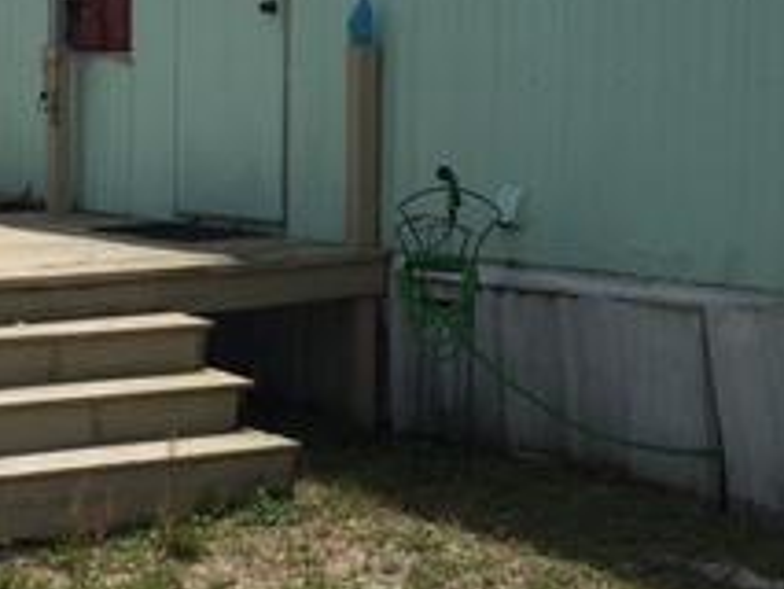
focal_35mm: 87
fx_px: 1972
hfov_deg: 22.5
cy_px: 151
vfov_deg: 16.9
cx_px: 342
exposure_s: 1/2564
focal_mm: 4.15
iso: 25
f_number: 2.2
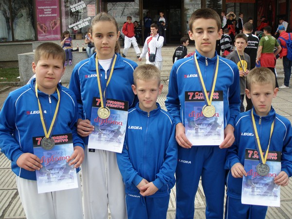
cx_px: 146
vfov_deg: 37.7
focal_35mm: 38
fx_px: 321
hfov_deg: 49.0
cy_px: 110
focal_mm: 6.7
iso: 50
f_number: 3.5
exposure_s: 1/80
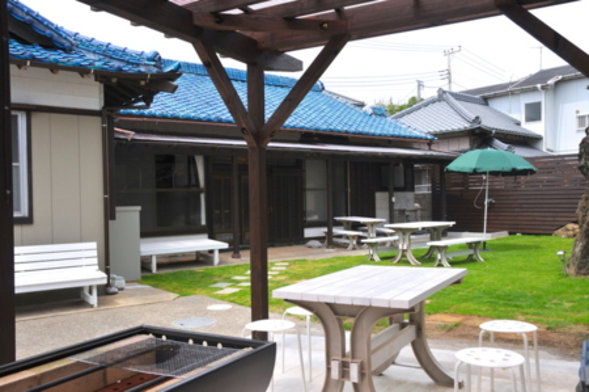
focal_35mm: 33
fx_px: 539
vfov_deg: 39.9
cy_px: 196
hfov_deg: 57.3
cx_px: 294
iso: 400
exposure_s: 1/800
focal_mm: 22
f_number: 8
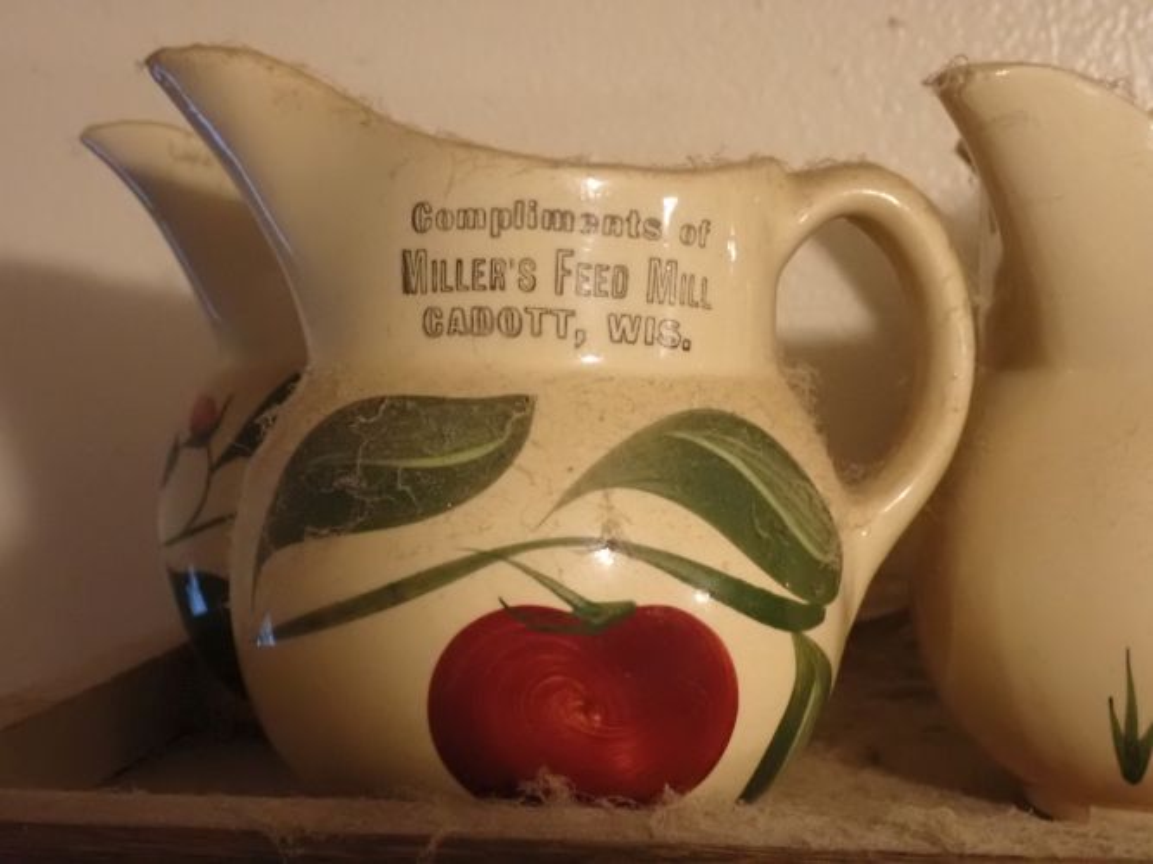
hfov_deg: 33.2
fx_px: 1932
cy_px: 432
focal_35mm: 58
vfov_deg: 25.2
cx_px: 576
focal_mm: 10.35
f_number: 3.5
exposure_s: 1/30
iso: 1600
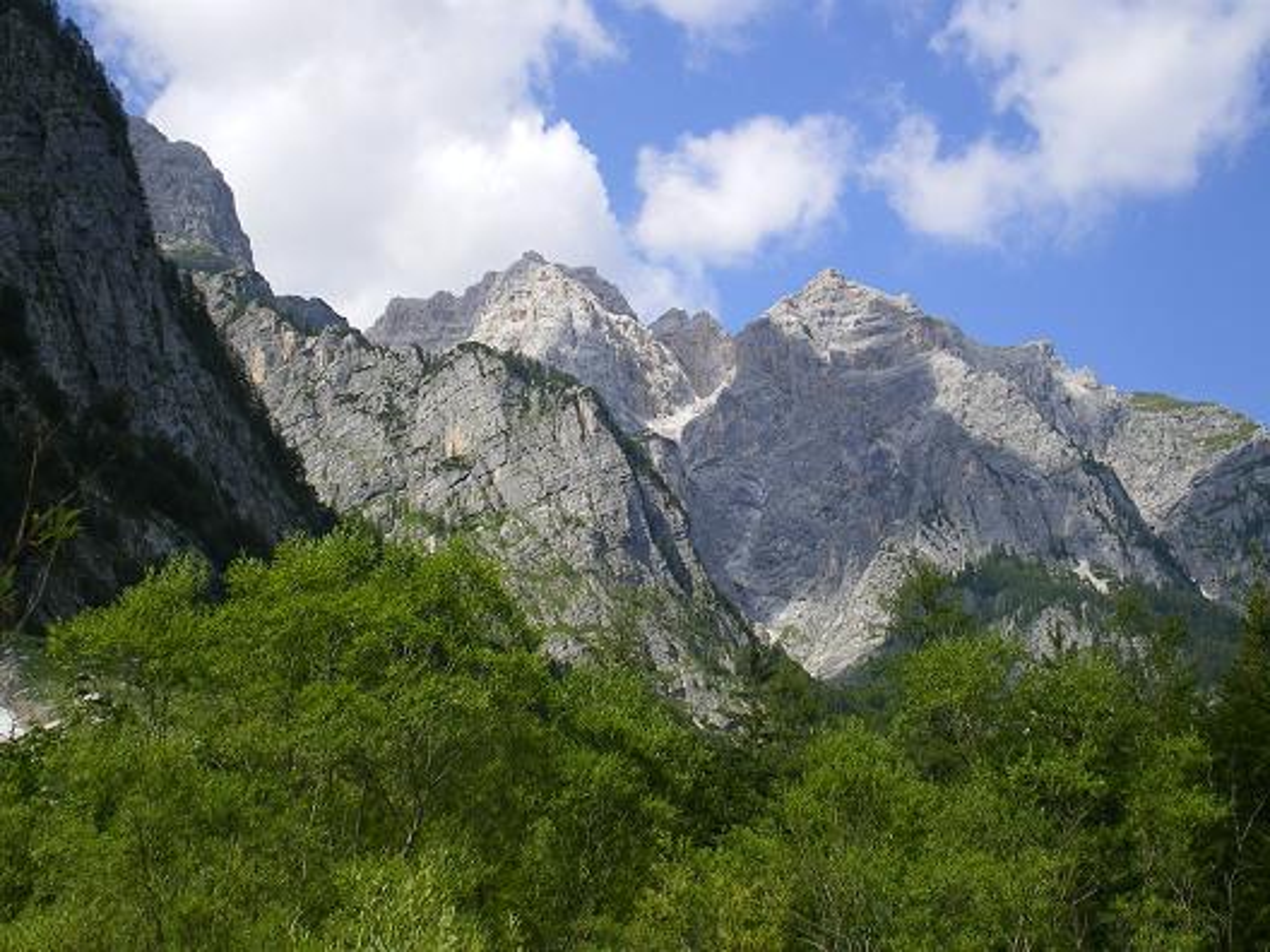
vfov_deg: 26.1
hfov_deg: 34.3
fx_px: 2055
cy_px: 476
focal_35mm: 56
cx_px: 635
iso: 64
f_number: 5.6
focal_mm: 9.3
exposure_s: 1/250
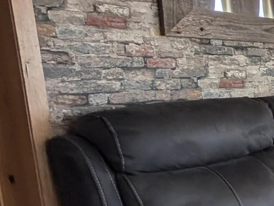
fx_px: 404
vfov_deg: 28.6
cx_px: 542
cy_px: 118
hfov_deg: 19.7
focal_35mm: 51
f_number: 1.7
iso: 64
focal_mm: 2.02
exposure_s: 1/120
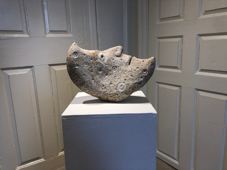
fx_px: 184
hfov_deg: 63.4
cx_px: 114
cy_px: 85
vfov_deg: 49.7
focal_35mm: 28
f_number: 1.8
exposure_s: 1/30
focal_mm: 3.99
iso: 20
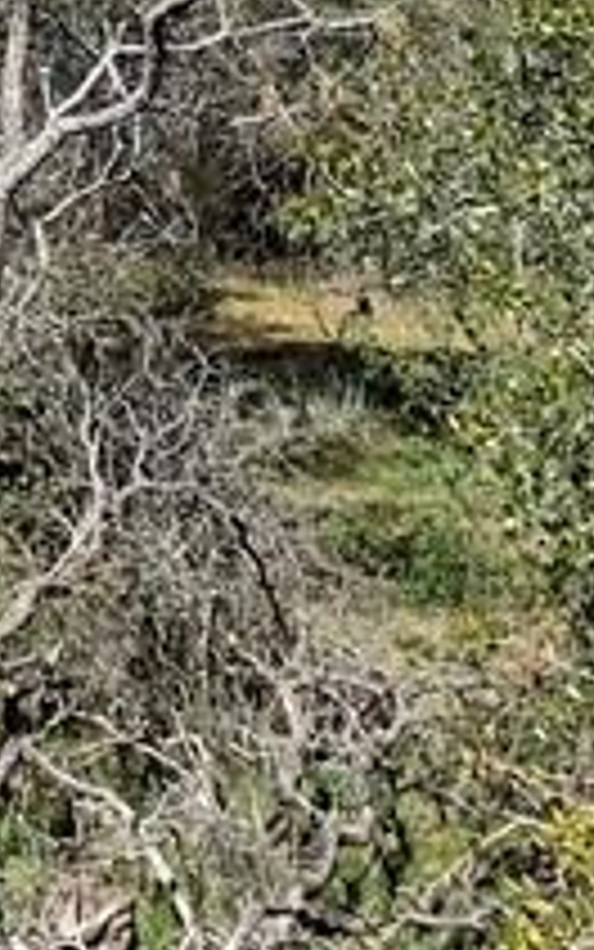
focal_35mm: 134
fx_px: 3468
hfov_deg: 8.8
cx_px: -896
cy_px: -743
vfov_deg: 13.9
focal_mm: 4.25
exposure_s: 1/2160
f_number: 1.8
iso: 25
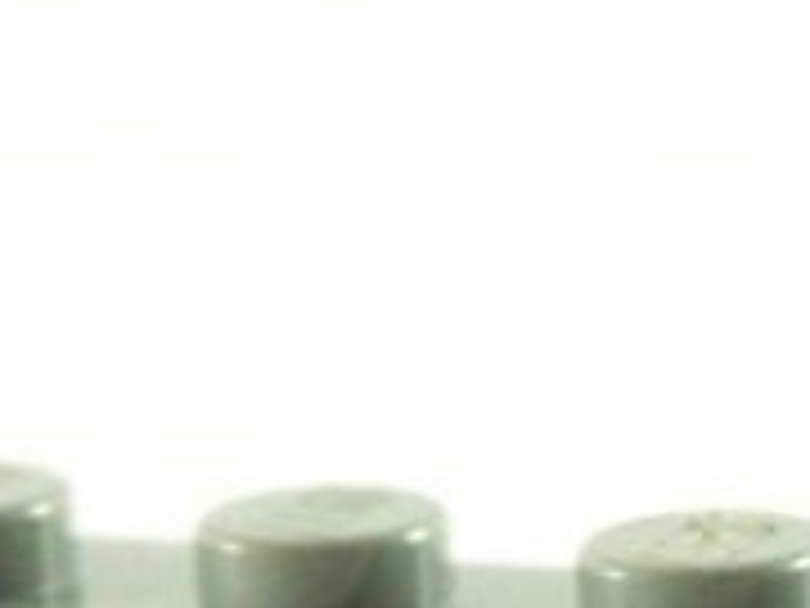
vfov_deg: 2.5
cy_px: 585
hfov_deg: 3.3
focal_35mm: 596
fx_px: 13946
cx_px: 954
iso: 400
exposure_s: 1/60
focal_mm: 17.5
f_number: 4
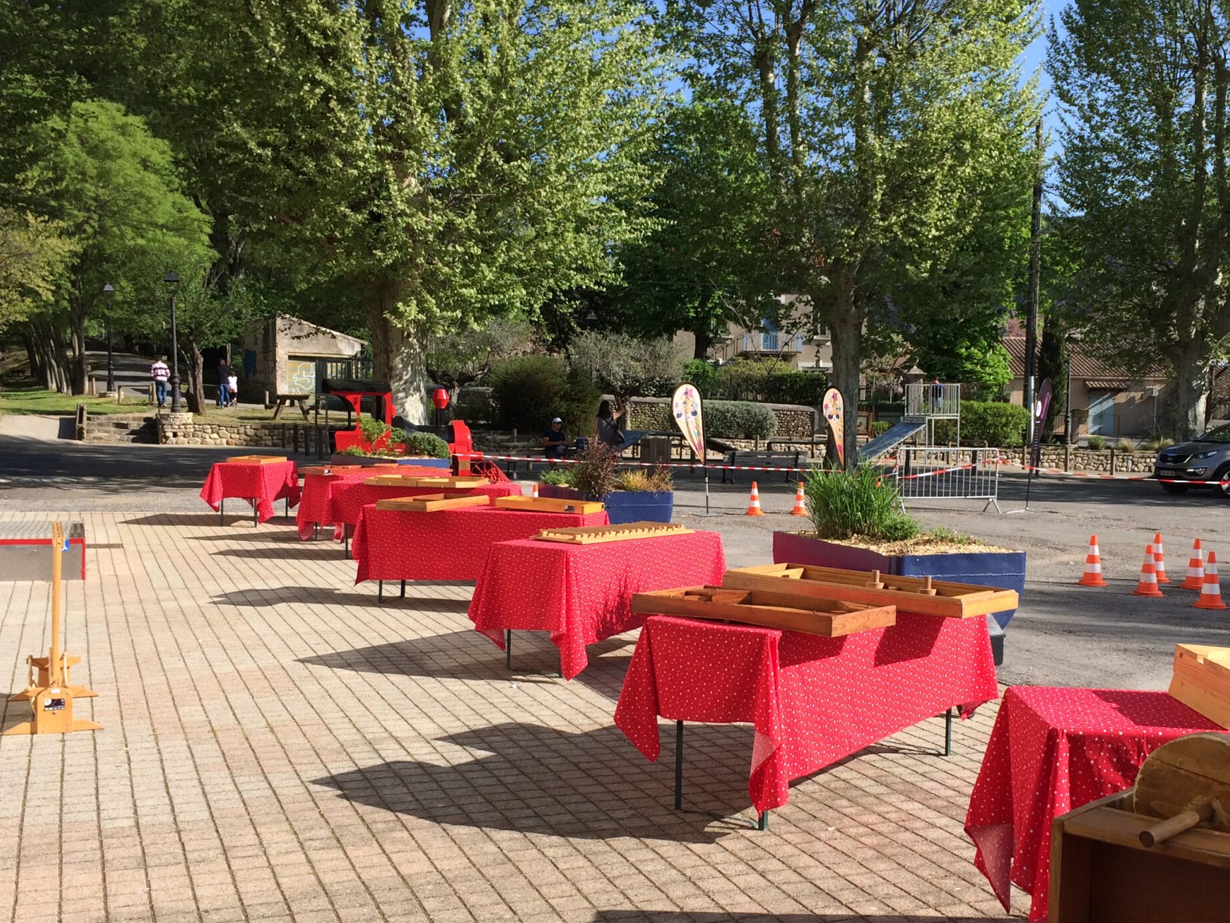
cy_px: 524
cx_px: 739
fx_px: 1421
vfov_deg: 35.9
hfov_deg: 46.5
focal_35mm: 40
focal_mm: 4.15
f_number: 2.2
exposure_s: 1/1414
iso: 32
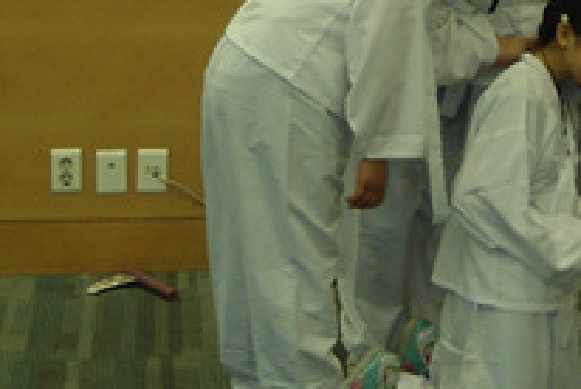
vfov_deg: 10.6
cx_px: 573
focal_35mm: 125
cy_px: -209
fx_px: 2020
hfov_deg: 16.1
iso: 100
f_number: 3
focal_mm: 5.6
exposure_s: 1/40
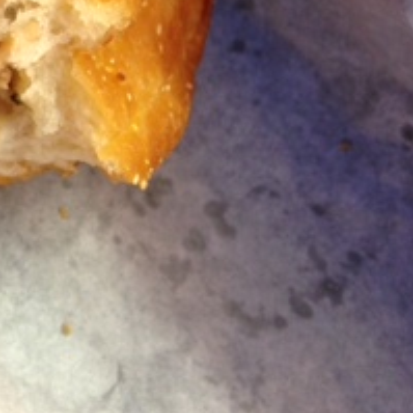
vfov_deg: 18.0
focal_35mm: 94
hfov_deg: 17.0
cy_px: -6
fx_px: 1269
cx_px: -176
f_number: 2.4
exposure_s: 1/20
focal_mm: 4.12
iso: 50
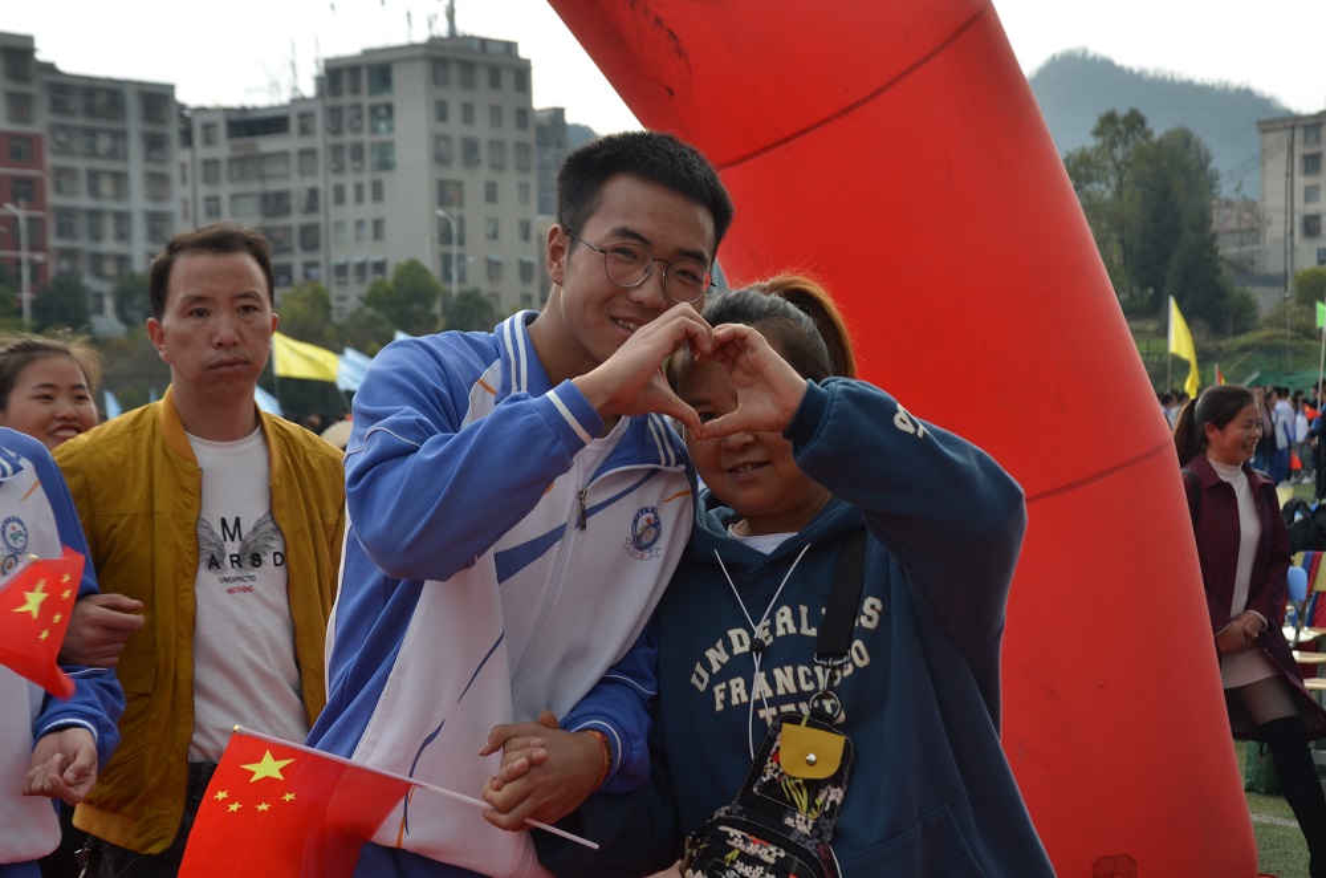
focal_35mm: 78
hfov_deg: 26.0
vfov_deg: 17.4
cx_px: 663
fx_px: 2867
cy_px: 439
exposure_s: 1/250
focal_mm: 52
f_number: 8
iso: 160
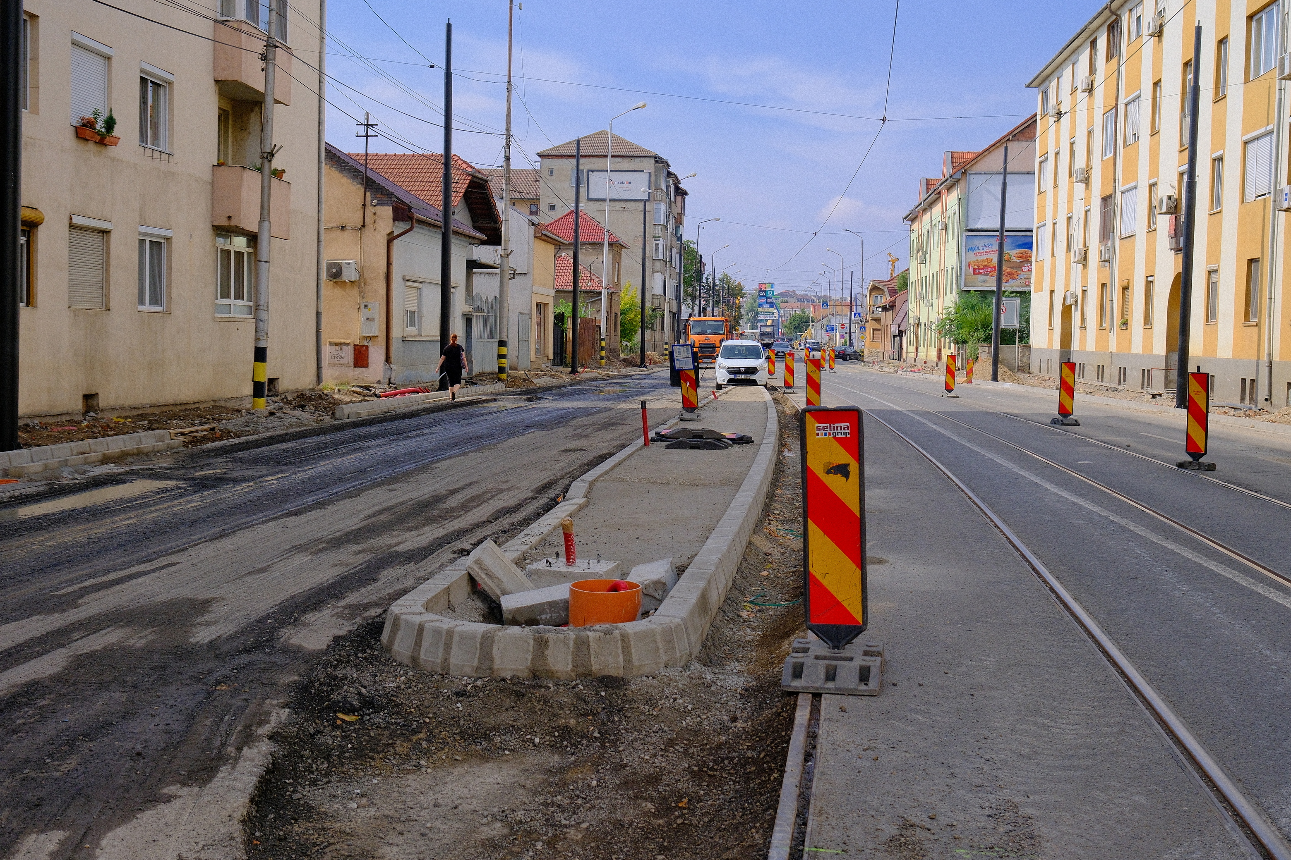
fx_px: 1470
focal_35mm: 41
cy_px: 430
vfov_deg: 32.6
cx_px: 646
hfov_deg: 47.4
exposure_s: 1/1700
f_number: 5.6
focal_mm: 27.5
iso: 640
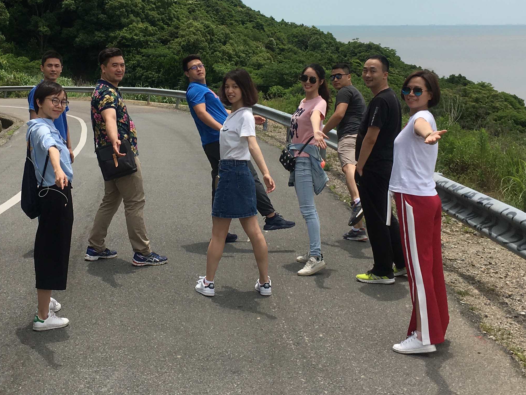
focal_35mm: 58
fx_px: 881
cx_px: 194
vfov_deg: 24.9
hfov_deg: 33.1
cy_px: 94
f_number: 2.2
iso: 25
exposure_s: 1/2198
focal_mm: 4.15
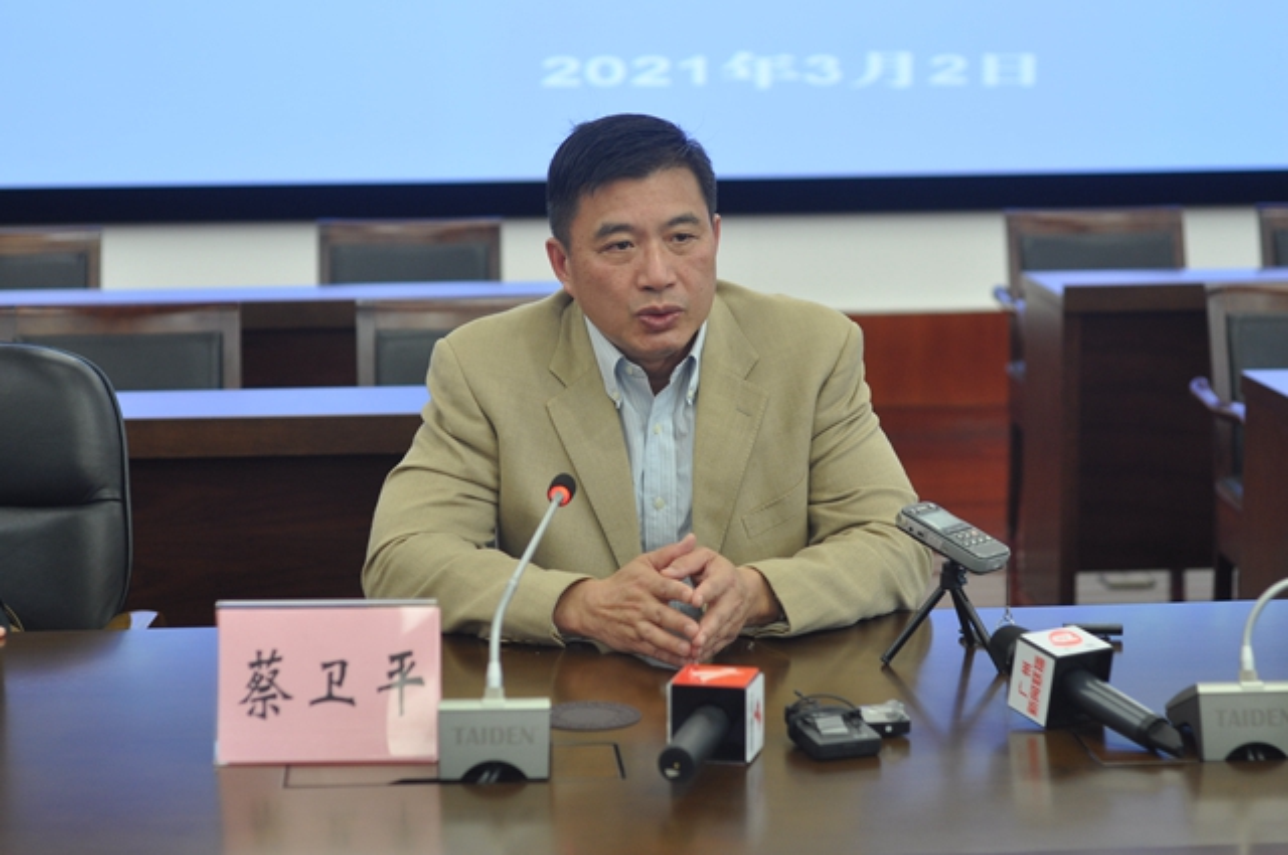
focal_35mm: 75
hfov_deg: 27.0
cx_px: 644
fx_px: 2680
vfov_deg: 18.1
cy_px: 428
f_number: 2.8
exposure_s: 1/50
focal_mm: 50
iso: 400
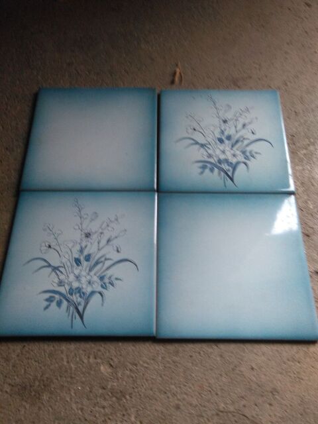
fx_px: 343
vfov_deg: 63.4
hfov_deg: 49.7
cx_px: 159
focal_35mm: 28
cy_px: 212
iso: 100
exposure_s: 1/30
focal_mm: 2.34
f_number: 2.2
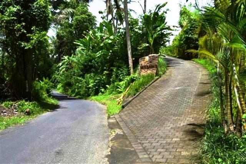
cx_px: 123
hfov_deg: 57.2
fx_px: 226
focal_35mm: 33
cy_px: 82
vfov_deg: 40.0
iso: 100
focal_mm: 22
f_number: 8
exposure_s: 1/250
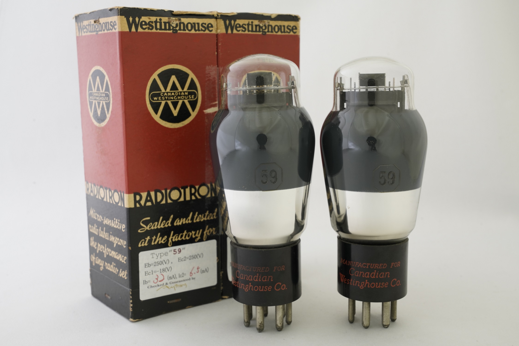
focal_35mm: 46
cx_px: 260
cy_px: 173
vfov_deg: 29.2
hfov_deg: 42.7
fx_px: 663
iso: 800
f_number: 16
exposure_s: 1/1.6
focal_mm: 46
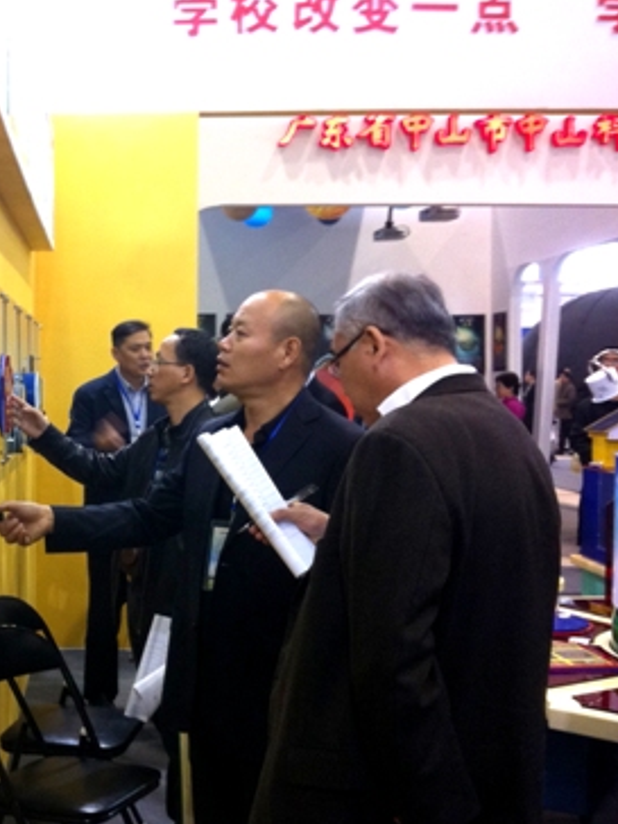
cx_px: 100
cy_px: 411
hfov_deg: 29.4
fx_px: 1143
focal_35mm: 48
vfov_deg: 39.7
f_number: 2.8
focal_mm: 3.85
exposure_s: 1/15
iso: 160
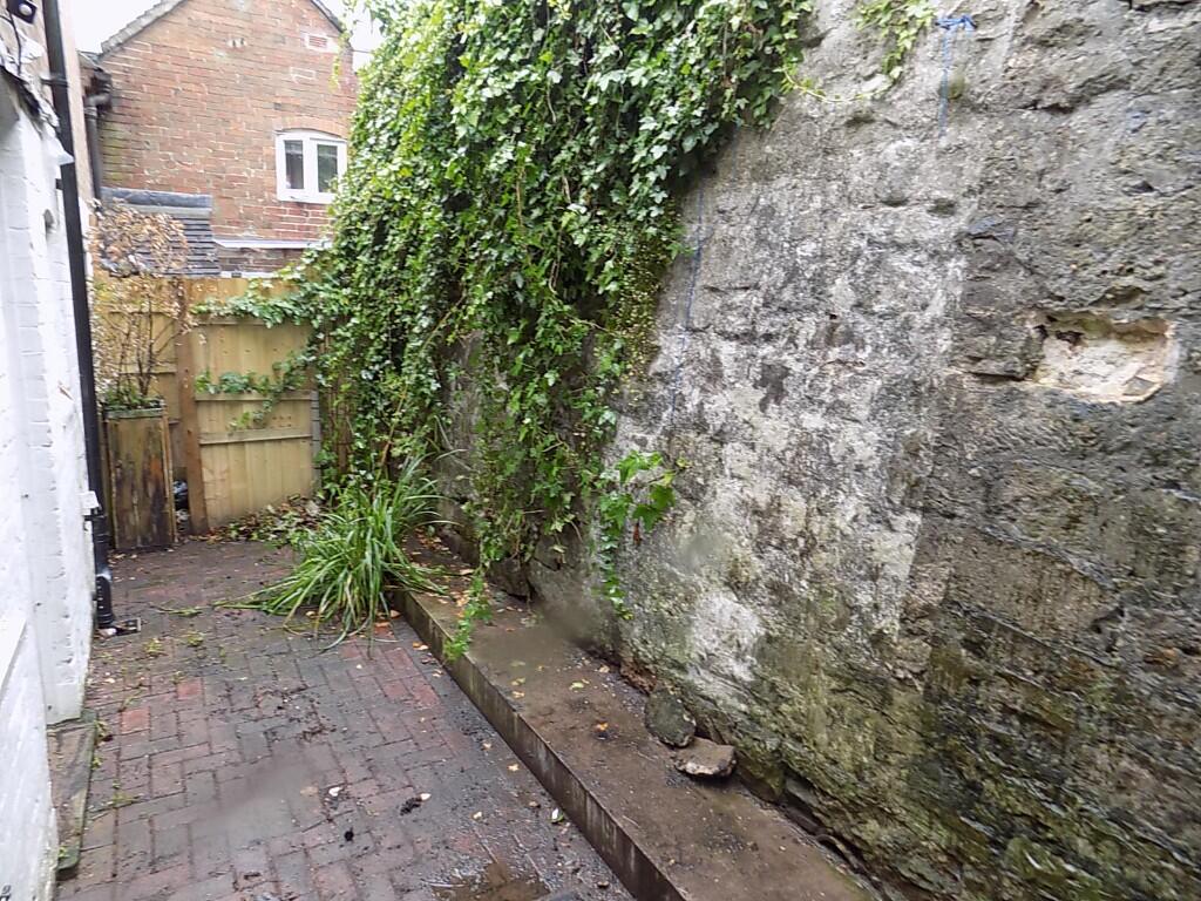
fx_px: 798
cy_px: 450
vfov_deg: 58.9
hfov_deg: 73.9
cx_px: 600
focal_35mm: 23
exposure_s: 1/30
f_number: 3.1
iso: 80
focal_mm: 4
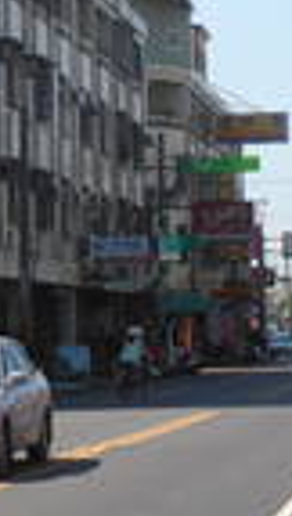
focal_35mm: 189
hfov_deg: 6.5
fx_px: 2588
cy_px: 170
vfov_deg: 11.4
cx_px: 90
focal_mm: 12.29
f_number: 4.8
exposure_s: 1/500
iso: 80
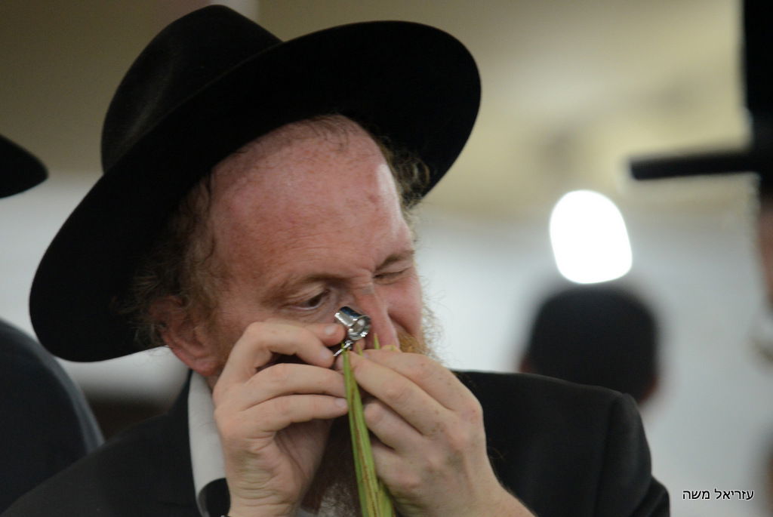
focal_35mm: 300
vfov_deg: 4.6
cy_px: 258
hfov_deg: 6.9
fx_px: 6448
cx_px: 386
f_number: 4
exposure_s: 1/125
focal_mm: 300
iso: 3200
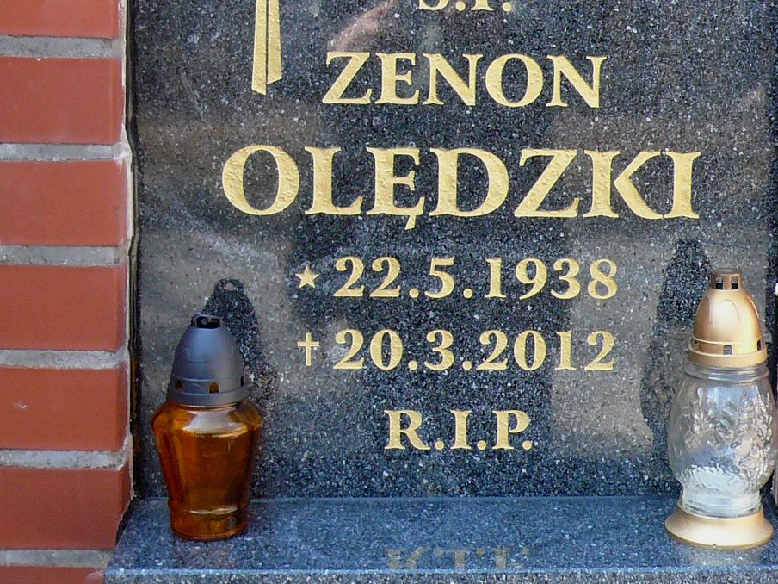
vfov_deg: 20.1
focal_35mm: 73
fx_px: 1641
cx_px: 543
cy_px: 182
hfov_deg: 26.5
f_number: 2.8
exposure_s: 1/80
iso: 100
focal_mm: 4.7
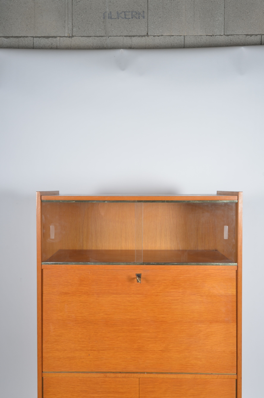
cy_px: 199
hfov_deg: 36.7
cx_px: 132
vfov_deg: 53.2
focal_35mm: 36
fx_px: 398
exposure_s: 1/125
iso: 100
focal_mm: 24
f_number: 11
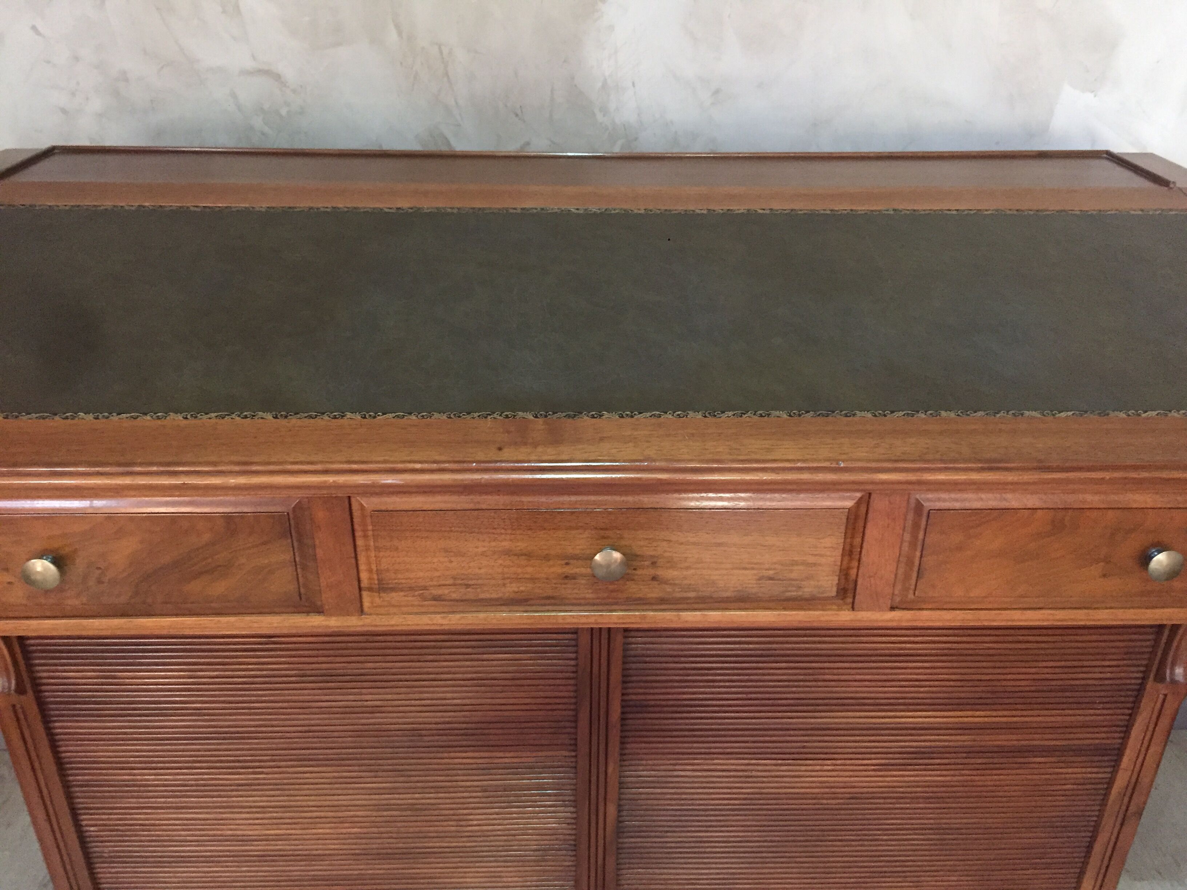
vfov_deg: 48.2
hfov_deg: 61.7
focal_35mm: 29
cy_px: 445
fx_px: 994
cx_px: 594
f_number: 2.2
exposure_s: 1/17
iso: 250
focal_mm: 4.15
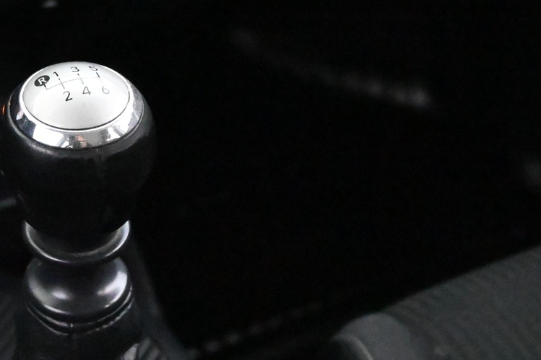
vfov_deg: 14.4
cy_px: 302
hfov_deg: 21.3
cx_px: 87
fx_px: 1413
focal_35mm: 94
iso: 20000
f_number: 4.8
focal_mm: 29
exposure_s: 1/50
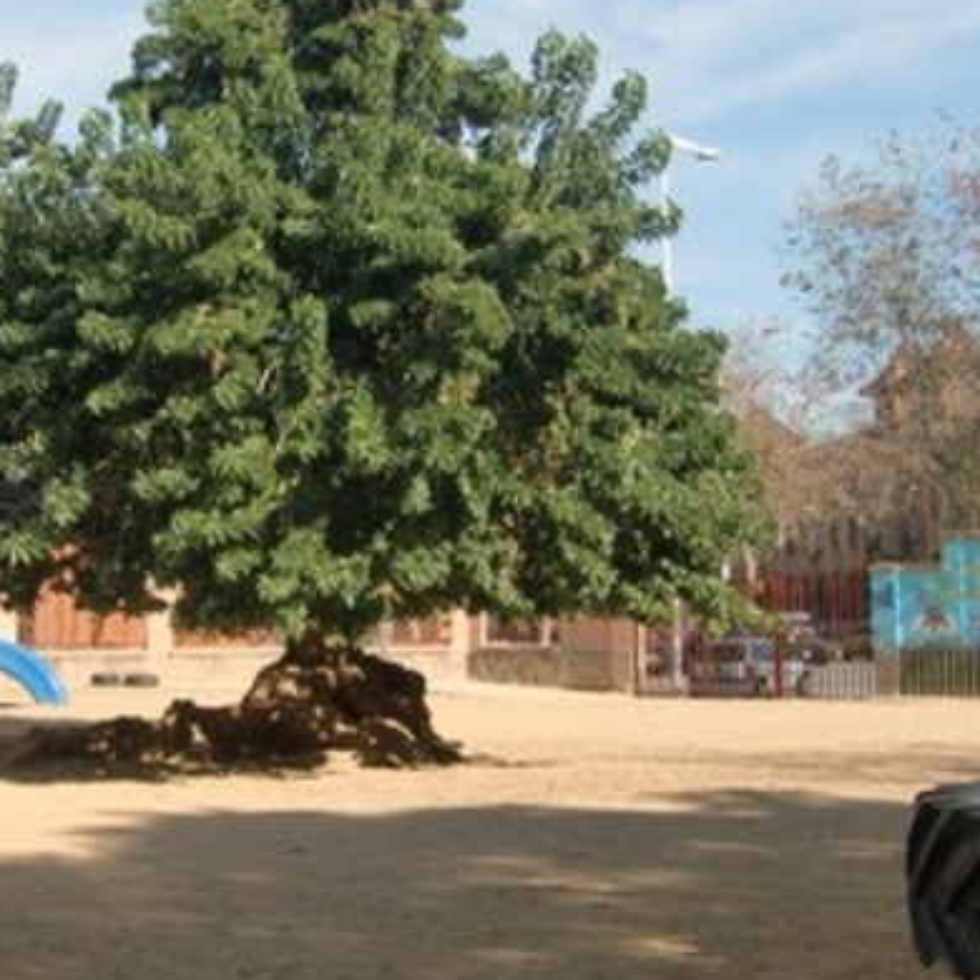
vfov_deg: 29.5
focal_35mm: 58
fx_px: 1858
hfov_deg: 29.5
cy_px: 430
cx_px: 397
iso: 64
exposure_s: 1/400
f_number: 3.8
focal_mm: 7.1
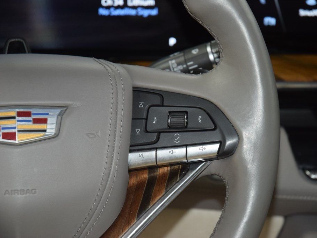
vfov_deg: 13.0
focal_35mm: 114
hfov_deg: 17.3
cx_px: 178
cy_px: 119
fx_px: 1044
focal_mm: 70
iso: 1400
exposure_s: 1/60
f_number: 4.5
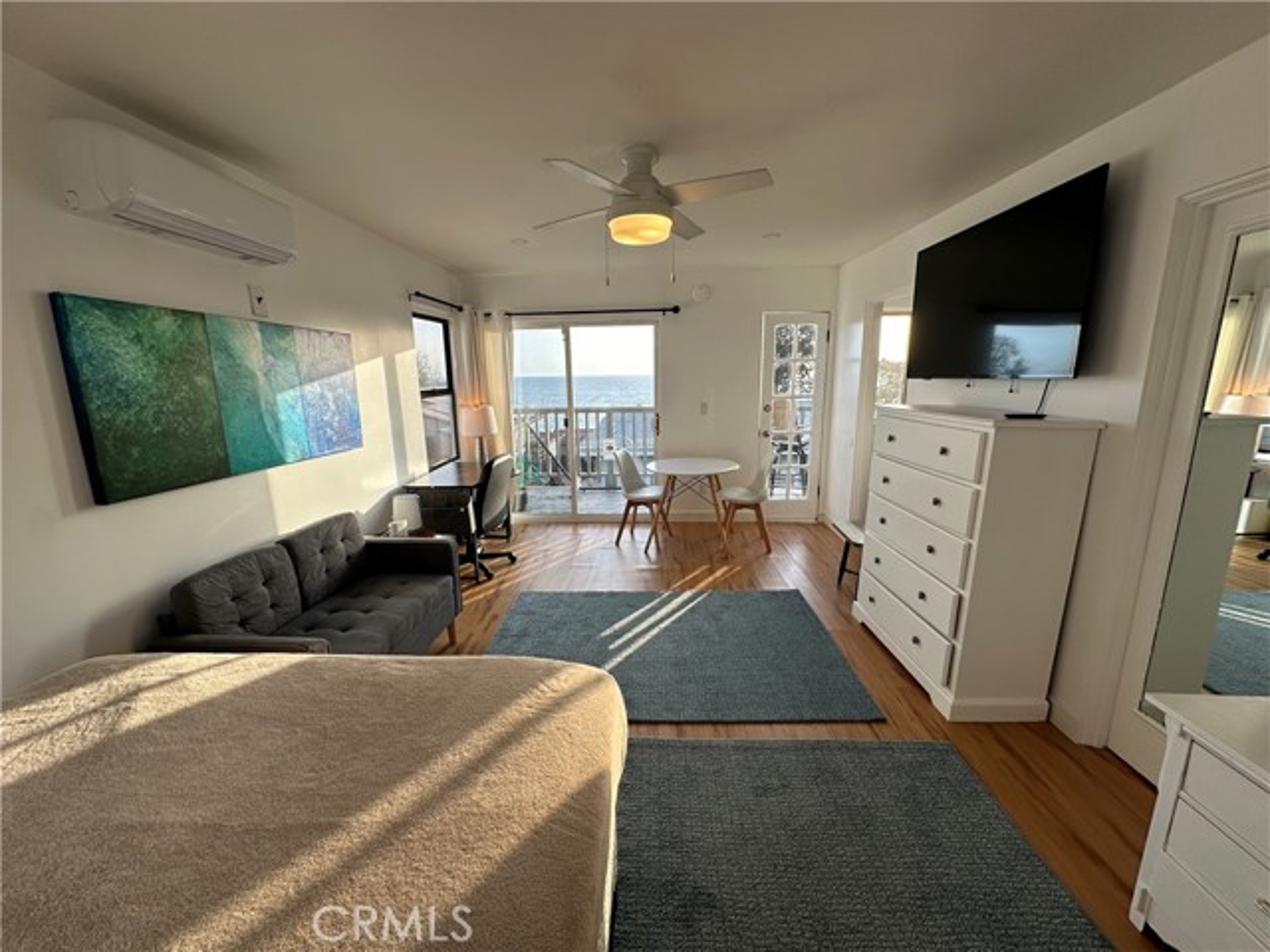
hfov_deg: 102.1
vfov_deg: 85.7
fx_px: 514
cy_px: 476
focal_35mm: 14
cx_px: 635
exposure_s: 1/215
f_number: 2.2
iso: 40
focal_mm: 2.22
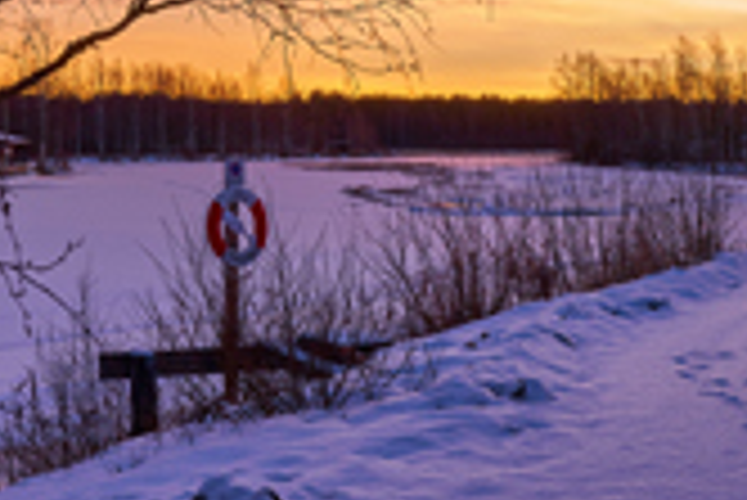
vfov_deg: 17.6
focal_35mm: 77
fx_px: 1599
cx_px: 284
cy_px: 124
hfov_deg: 26.2
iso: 100
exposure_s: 2
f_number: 10
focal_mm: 20
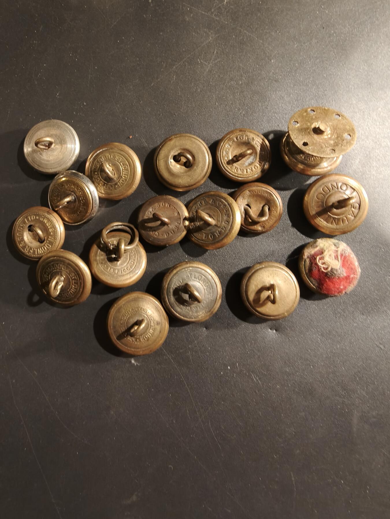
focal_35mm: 23
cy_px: 260
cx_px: 195
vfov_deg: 73.9
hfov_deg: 58.9
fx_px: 346
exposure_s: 1/50
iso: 320
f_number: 2
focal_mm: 2.32
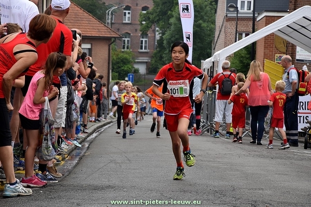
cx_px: 156
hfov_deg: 13.0
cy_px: 104
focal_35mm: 158
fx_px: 1361
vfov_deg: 8.7
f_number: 8
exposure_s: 1/250
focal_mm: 105
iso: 250
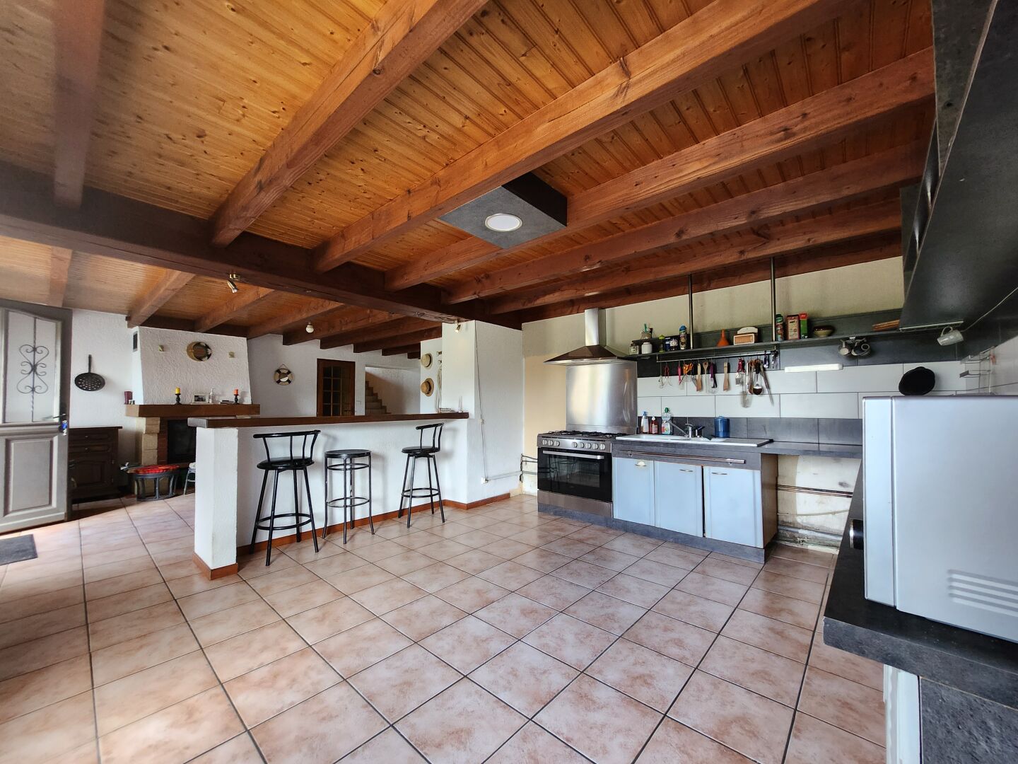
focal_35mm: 13
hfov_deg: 106.2
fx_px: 382
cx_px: 509
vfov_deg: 89.9
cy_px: 382
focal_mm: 1.74
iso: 160
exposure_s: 1/50
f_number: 2.2
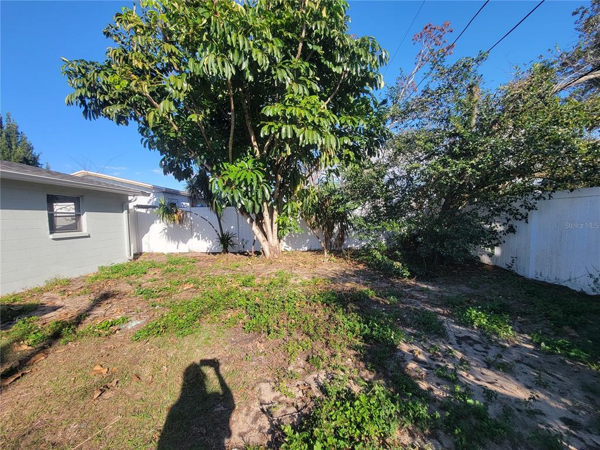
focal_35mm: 13
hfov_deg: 106.2
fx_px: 225
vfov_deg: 89.9
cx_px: 300
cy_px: 225
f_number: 2.2
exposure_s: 1/740
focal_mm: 2.2
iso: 50
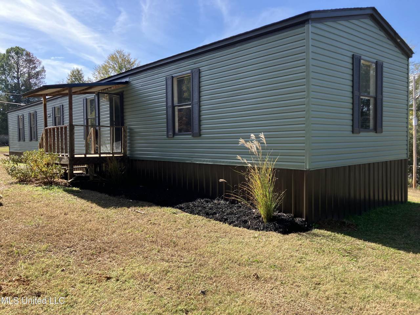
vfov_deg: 49.7
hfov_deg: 63.4
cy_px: 158
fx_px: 340
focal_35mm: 28
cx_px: 210
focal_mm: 3.99
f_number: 1.8
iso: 32
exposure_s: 1/623
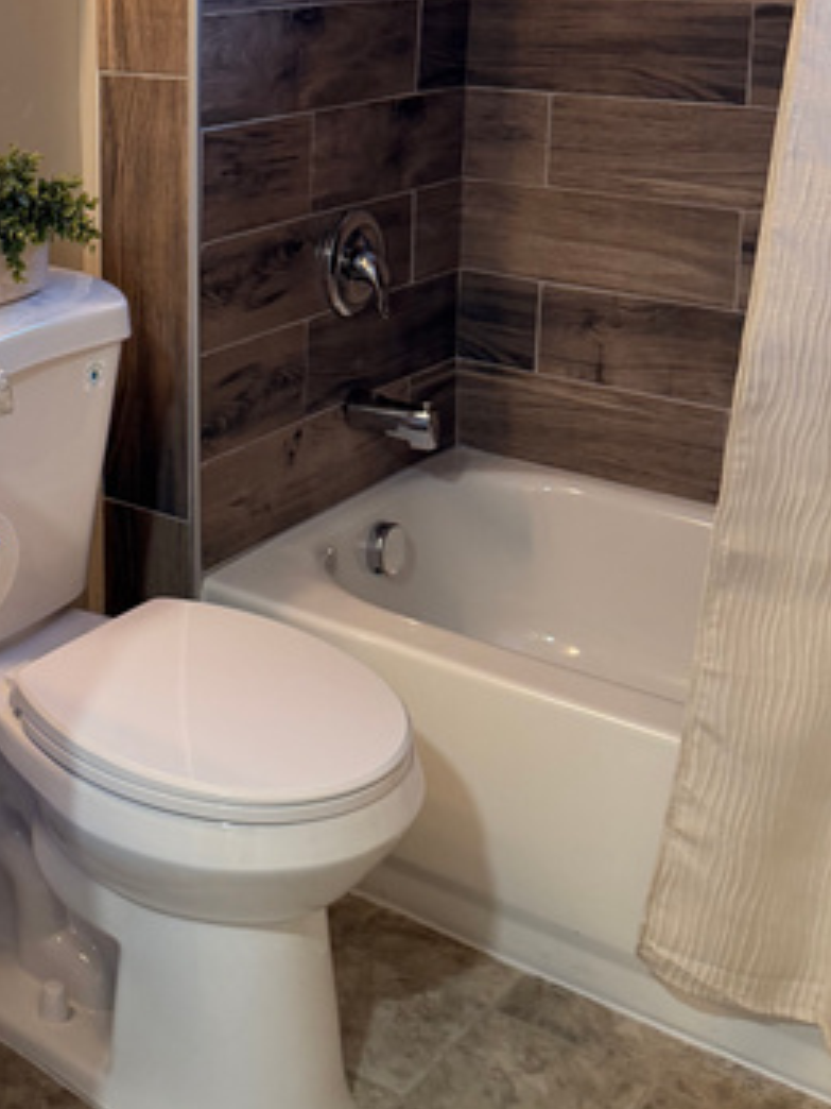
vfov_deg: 34.8
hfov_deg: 26.7
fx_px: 1696
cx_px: 96
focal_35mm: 53
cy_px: 194
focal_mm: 6.76
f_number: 1.78
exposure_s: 1/60
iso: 200
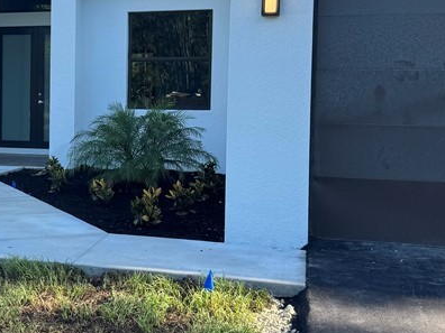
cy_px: 115
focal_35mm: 62
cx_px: 25
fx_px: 797
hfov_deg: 29.6
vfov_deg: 23.6
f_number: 1.78
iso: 80
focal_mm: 6.76
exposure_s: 1/1026
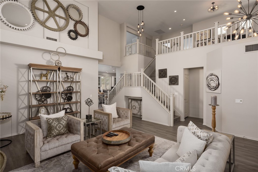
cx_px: 129
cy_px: 86
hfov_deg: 90.3
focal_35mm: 18
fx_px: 128
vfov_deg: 67.6
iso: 400
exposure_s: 1/80
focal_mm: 17.9
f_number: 11
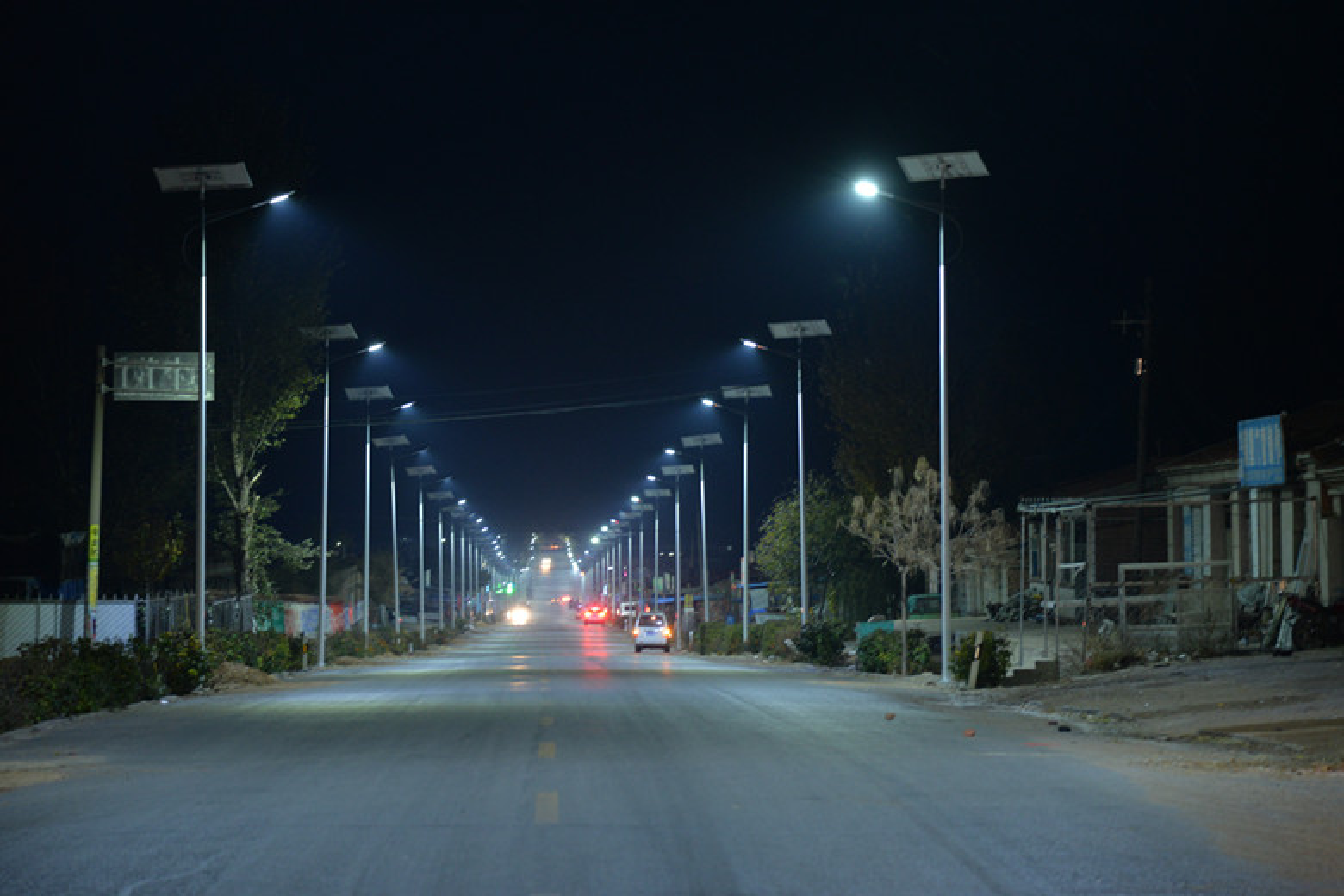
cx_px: 672
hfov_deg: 17.1
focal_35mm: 120
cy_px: 448
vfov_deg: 11.4
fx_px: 4480
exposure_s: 1/5
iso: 1600
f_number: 4
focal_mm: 120
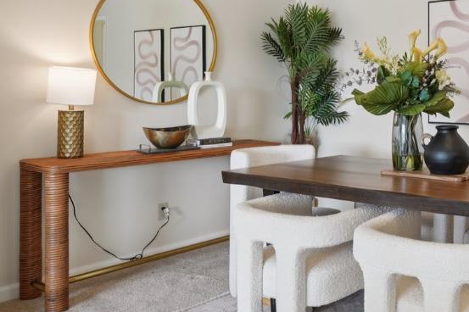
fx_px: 495
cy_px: 106
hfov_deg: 44.7
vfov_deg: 34.7
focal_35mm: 38
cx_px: 446
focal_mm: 14
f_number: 8
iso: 640
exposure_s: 1/30
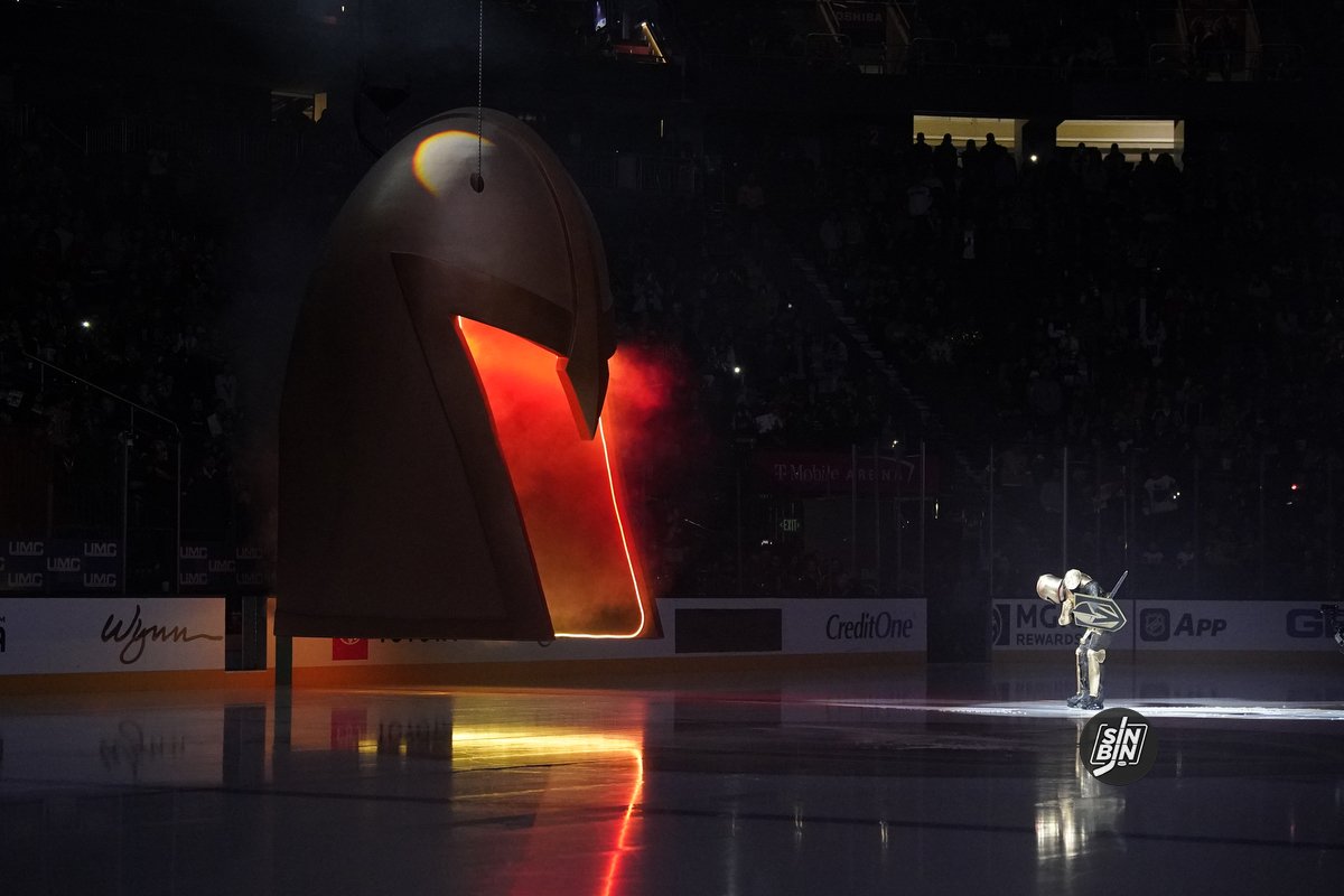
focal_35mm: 70
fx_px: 2613
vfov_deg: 19.5
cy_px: 448
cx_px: 672
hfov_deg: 28.8
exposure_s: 1/400
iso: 8000
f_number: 2.8
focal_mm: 70
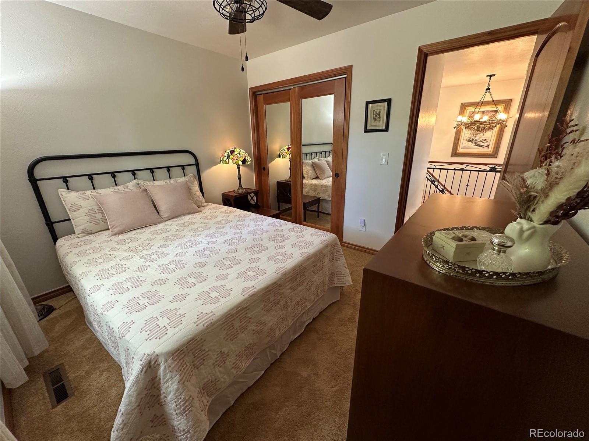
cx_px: 294
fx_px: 238
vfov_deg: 85.7
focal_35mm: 14
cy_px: 220
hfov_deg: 102.1
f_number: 2.2
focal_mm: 2.22
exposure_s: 1/60
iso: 320
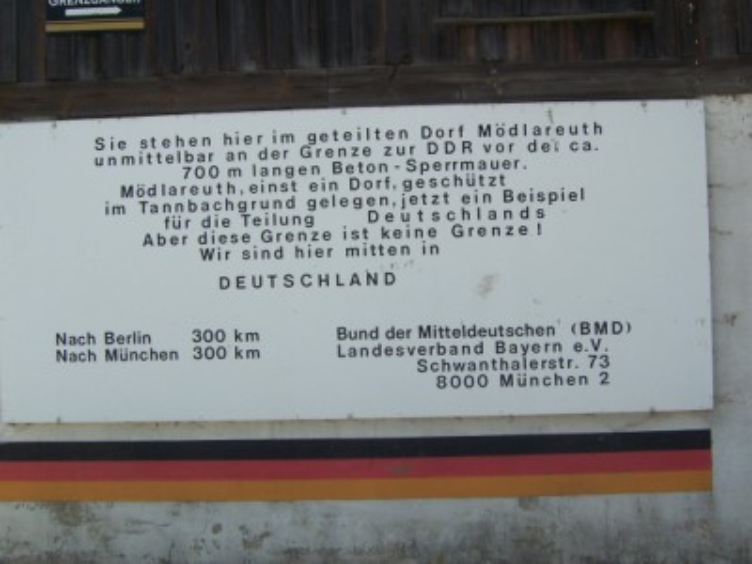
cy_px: 282
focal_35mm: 44
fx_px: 956
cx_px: 376
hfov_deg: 42.9
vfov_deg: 32.9
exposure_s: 1/250
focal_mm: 7.3
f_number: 5.6
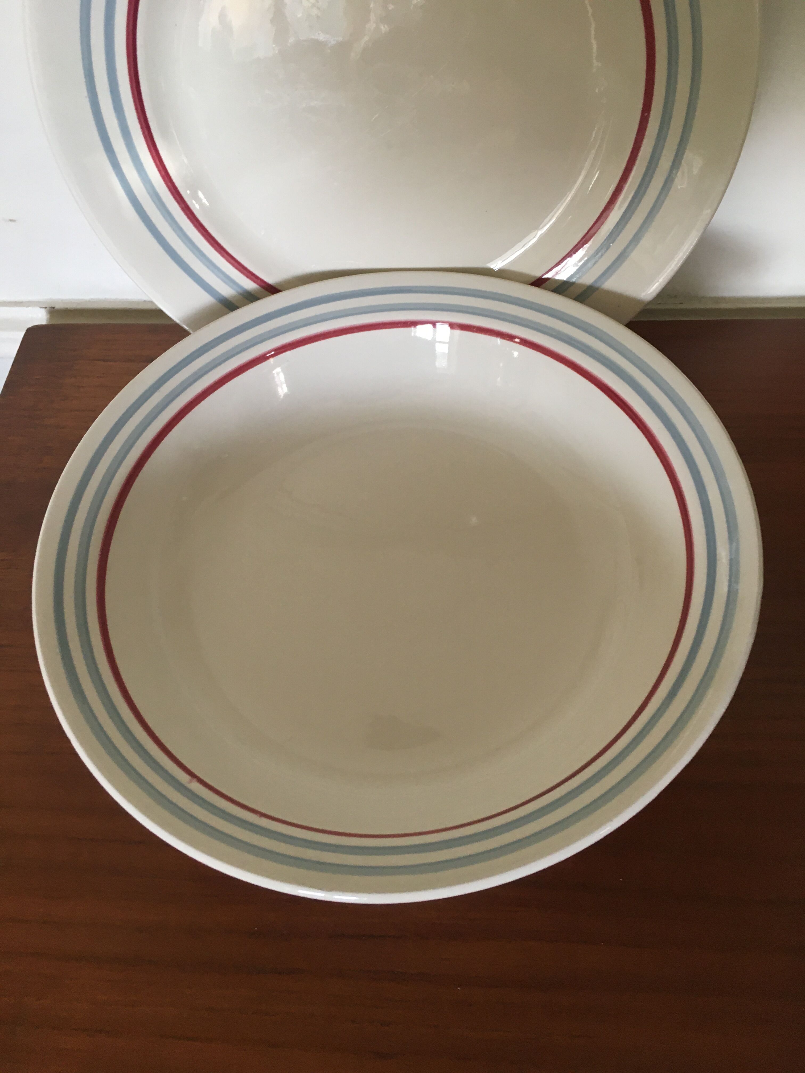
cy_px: 536
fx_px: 899
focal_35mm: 29
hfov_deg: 48.2
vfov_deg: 61.7
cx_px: 402
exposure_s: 1/33
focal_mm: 4.15
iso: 100
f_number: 2.2
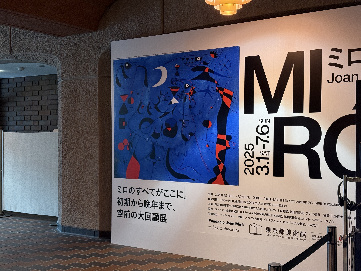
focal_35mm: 48
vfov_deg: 30.3
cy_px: 136
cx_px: 180
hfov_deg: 39.7
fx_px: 501
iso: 200
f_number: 1.78
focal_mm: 6.76
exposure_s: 1/33
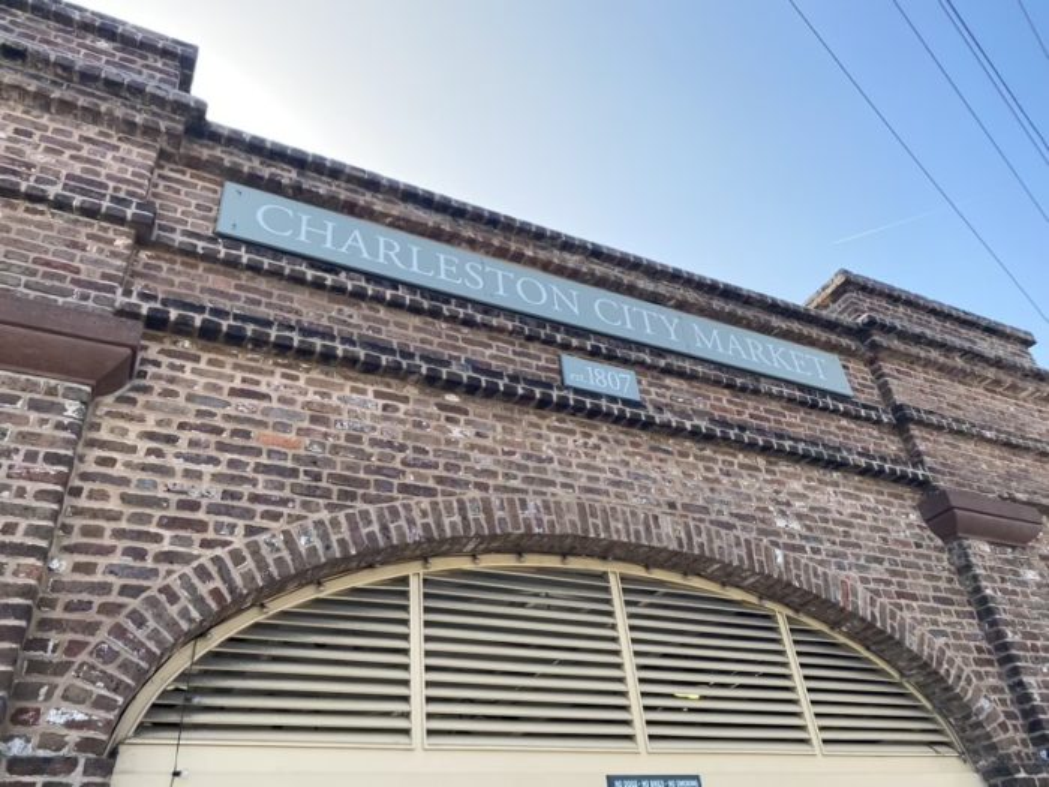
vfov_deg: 53.1
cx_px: 524
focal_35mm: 26
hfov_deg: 67.3
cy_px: 394
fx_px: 788
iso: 32
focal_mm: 4.25
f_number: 1.8
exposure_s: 1/497
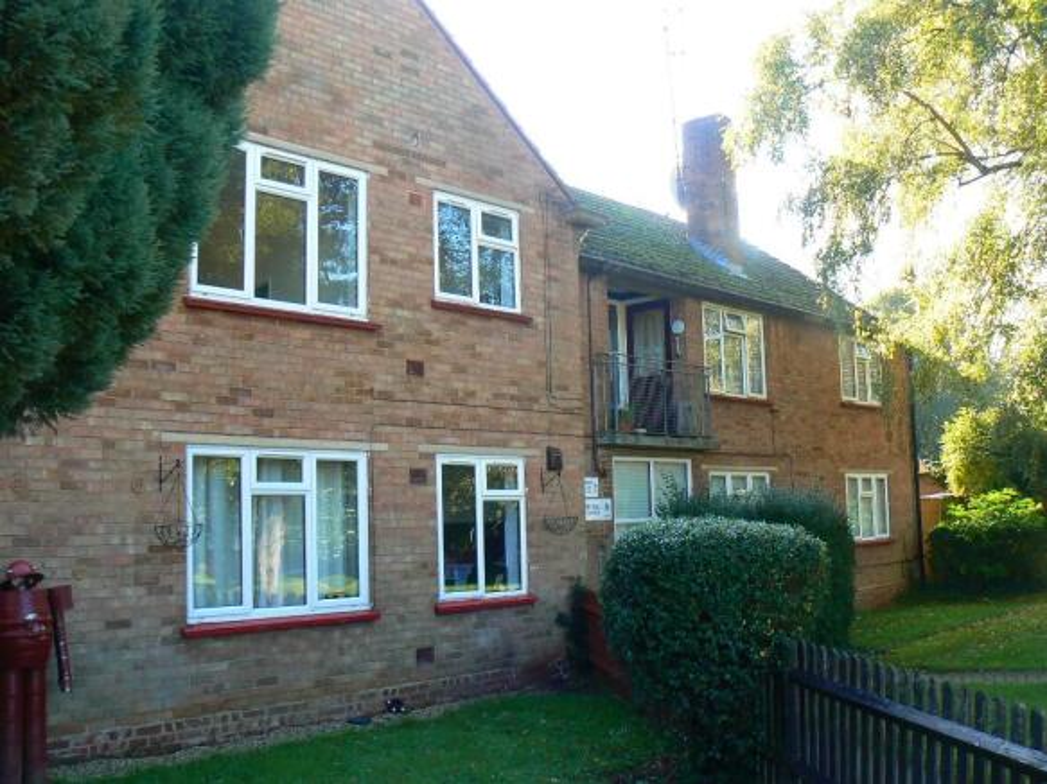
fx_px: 1089
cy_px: 392
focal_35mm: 36
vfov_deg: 39.6
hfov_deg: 51.4
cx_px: 524
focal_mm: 6
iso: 80
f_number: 3.6
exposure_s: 1/50
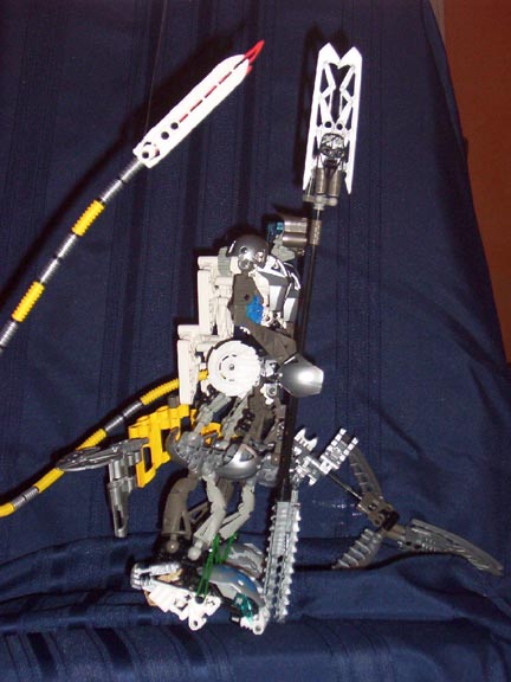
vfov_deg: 30.3
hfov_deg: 22.9
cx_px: 256
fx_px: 1260
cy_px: 341
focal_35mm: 64
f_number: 3.54
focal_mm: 9.98
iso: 140
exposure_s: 1/46.6
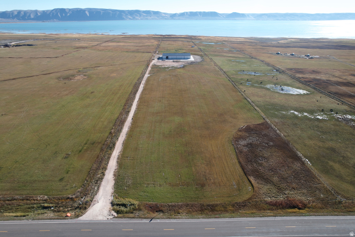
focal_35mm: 22
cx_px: 178
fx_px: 217
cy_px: 118
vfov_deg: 57.2
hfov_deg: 78.6
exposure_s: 1/1250
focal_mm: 8.38
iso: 100
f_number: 2.8
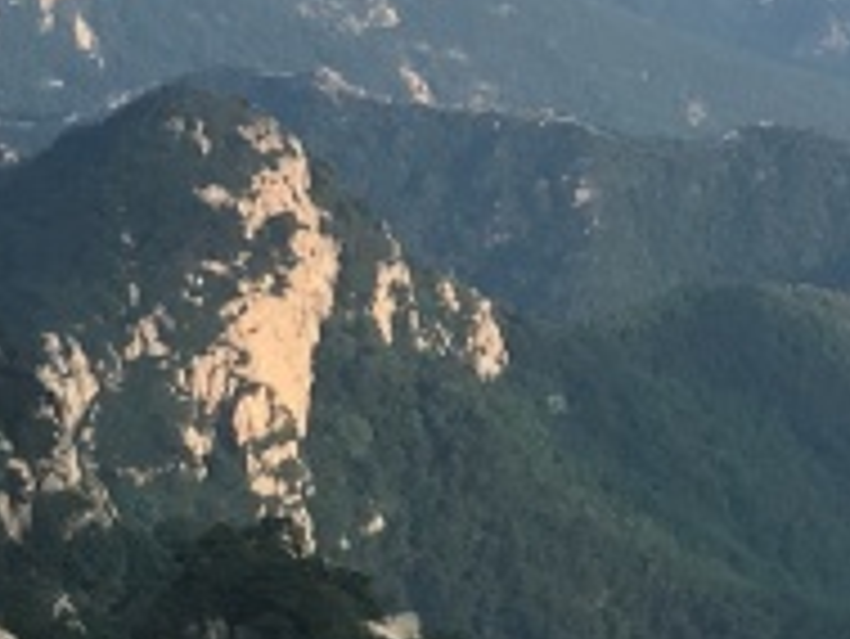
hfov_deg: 12.0
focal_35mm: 157
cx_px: 1246
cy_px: -54
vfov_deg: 9.4
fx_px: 3858
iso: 25
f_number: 2.2
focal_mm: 4.15
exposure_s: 1/1026
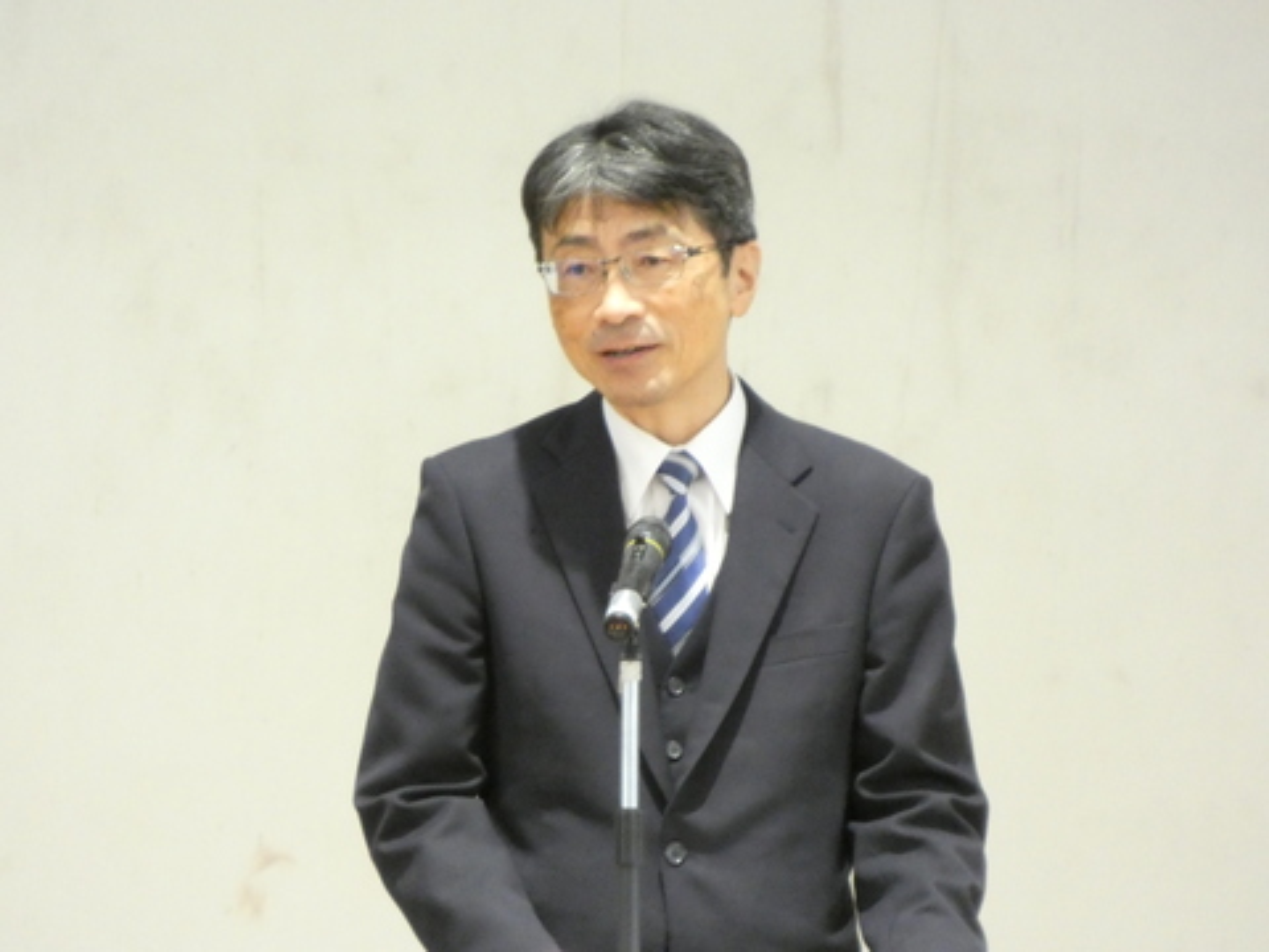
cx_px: 634
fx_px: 33617
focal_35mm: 917
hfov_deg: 2.2
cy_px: 476
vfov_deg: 1.6
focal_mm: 164.2
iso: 1600
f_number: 5.6
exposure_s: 1/40
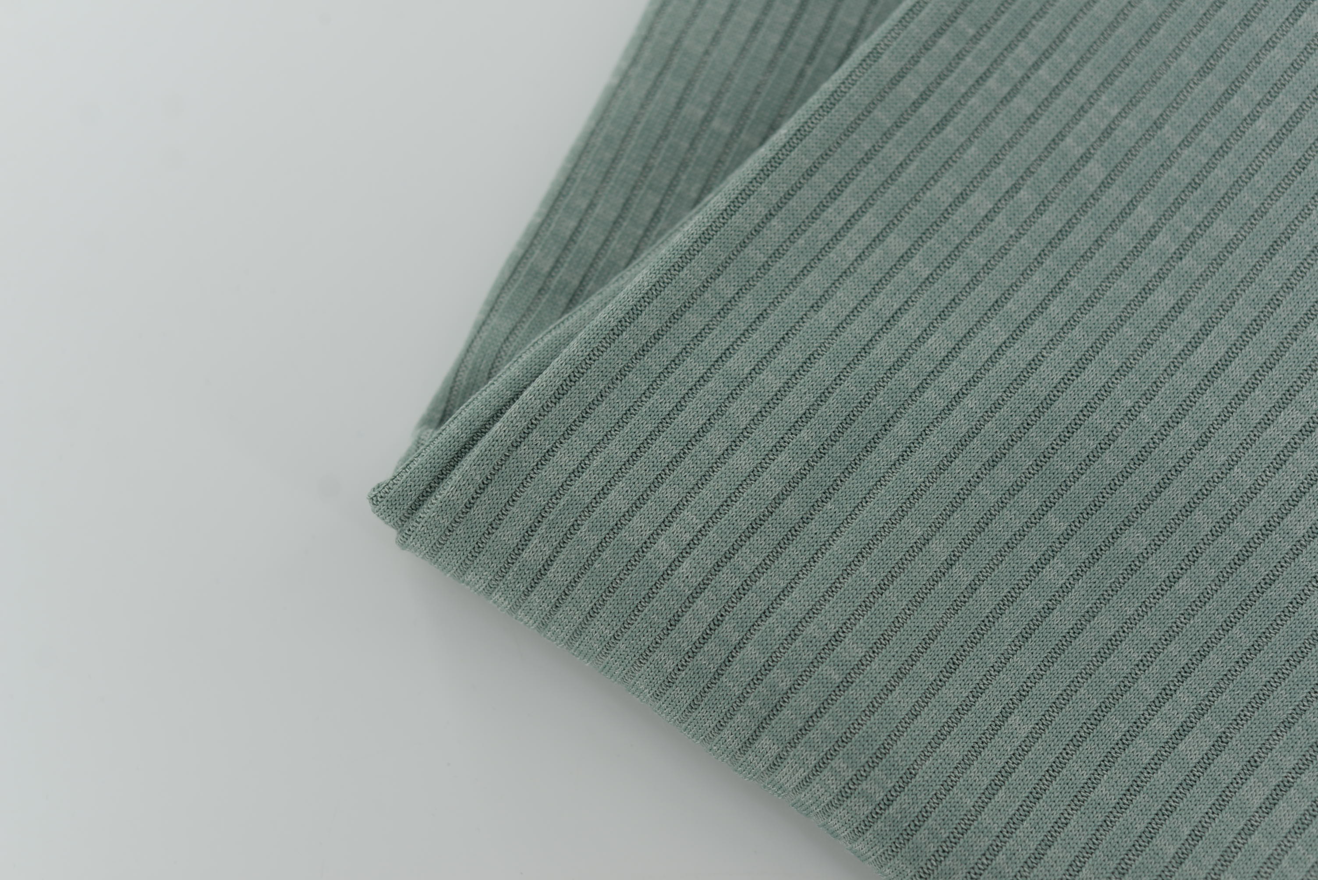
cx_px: 659
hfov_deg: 39.6
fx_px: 1831
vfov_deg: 27.0
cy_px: 440
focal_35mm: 50
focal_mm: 50
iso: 100
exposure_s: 1/200
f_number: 3.5
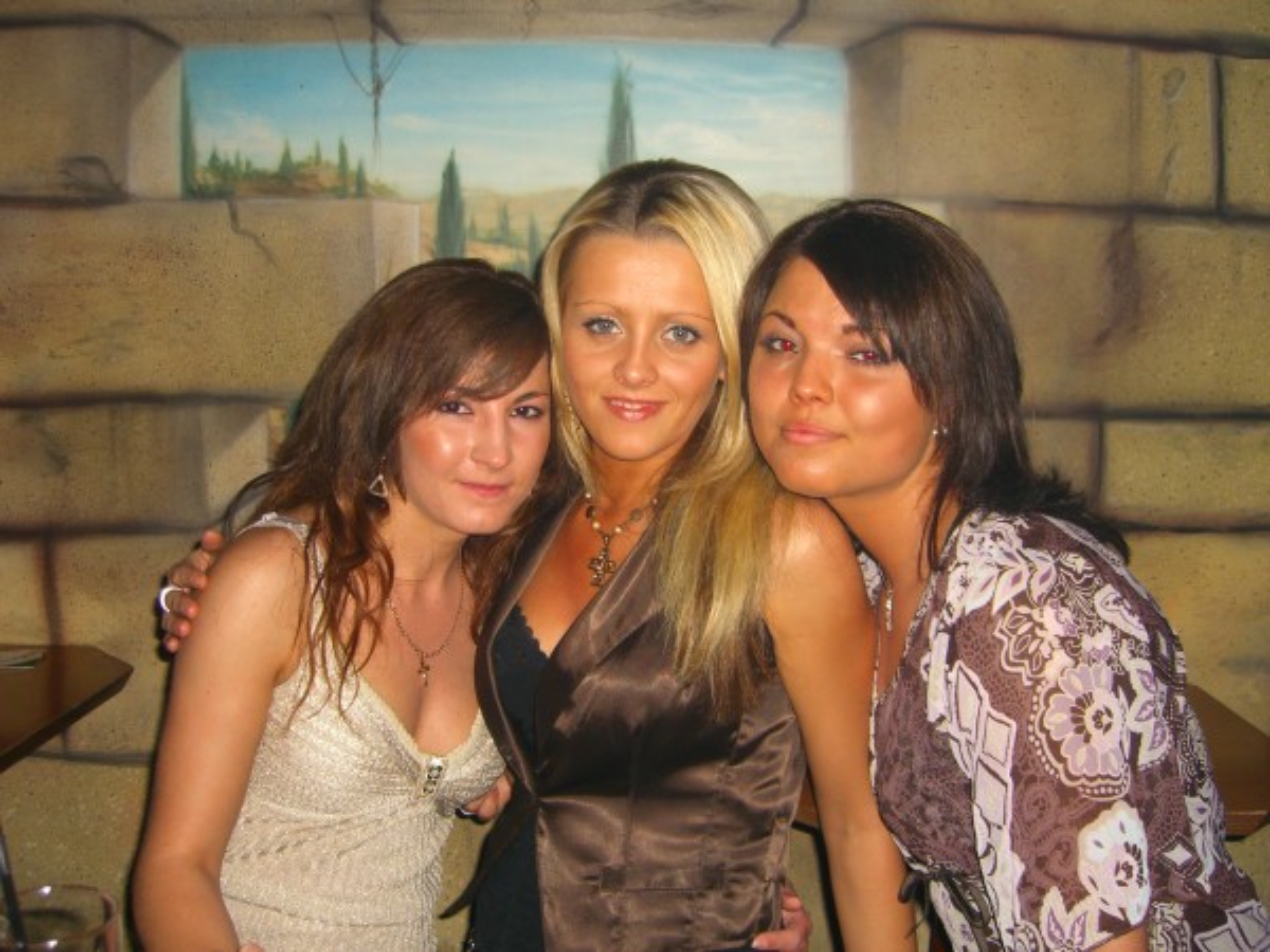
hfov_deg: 49.0
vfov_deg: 37.7
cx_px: 635
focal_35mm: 38
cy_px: 476
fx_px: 1394
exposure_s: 1/60
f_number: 2.8
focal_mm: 7.9
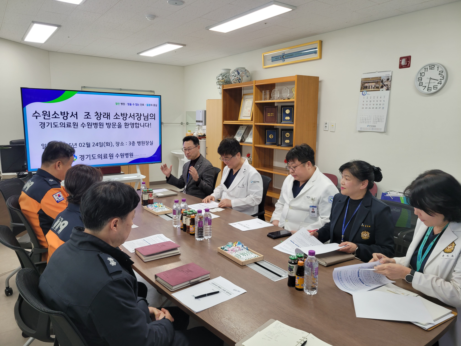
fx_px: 346
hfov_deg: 67.3
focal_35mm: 26
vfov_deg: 53.1
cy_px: 173
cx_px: 230
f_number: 1.8
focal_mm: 5.4
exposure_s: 1/120
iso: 100
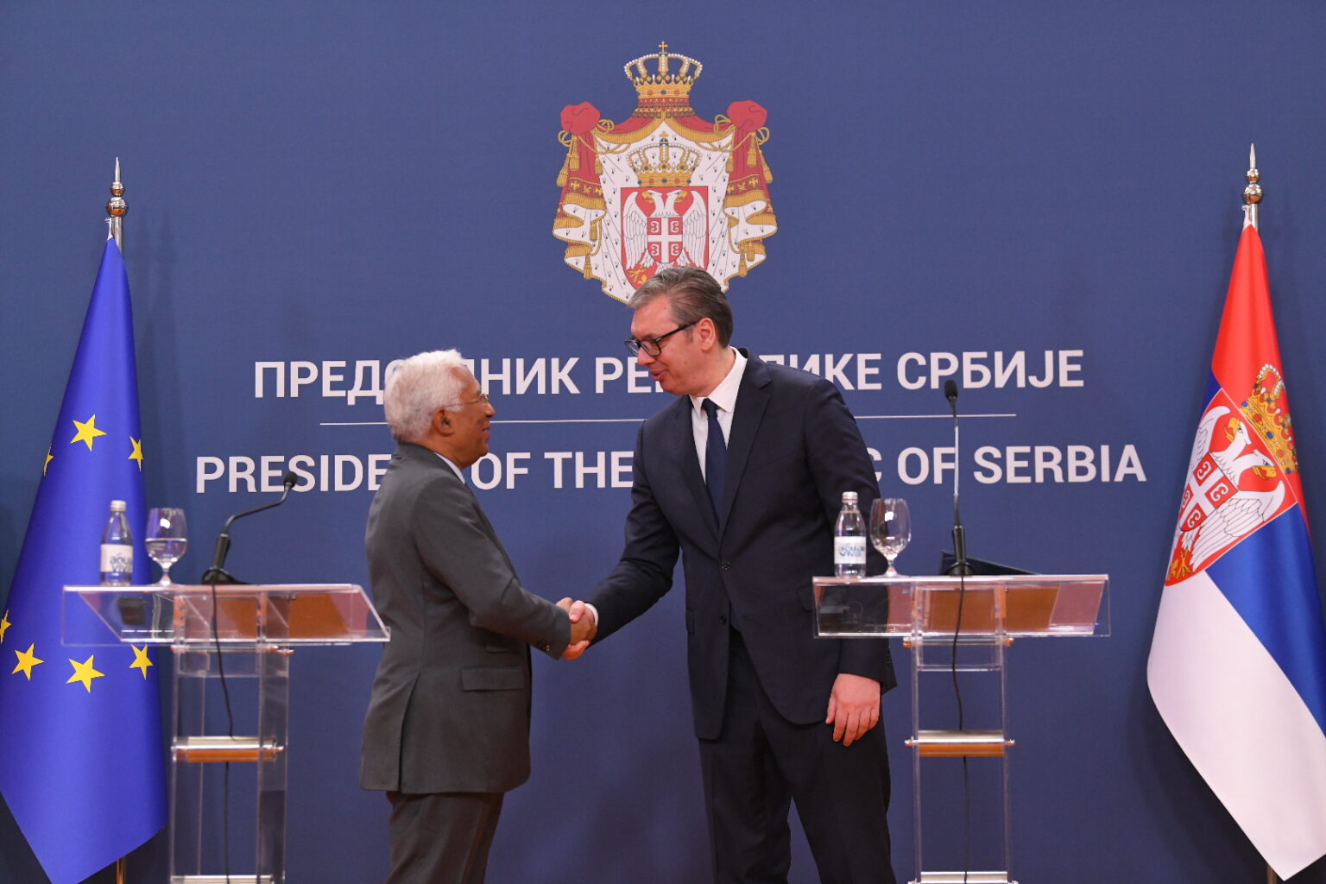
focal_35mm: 90
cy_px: 442
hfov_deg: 22.6
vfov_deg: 15.2
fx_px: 3315
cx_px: 663
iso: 3200
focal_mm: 90
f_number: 4
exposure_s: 1/400
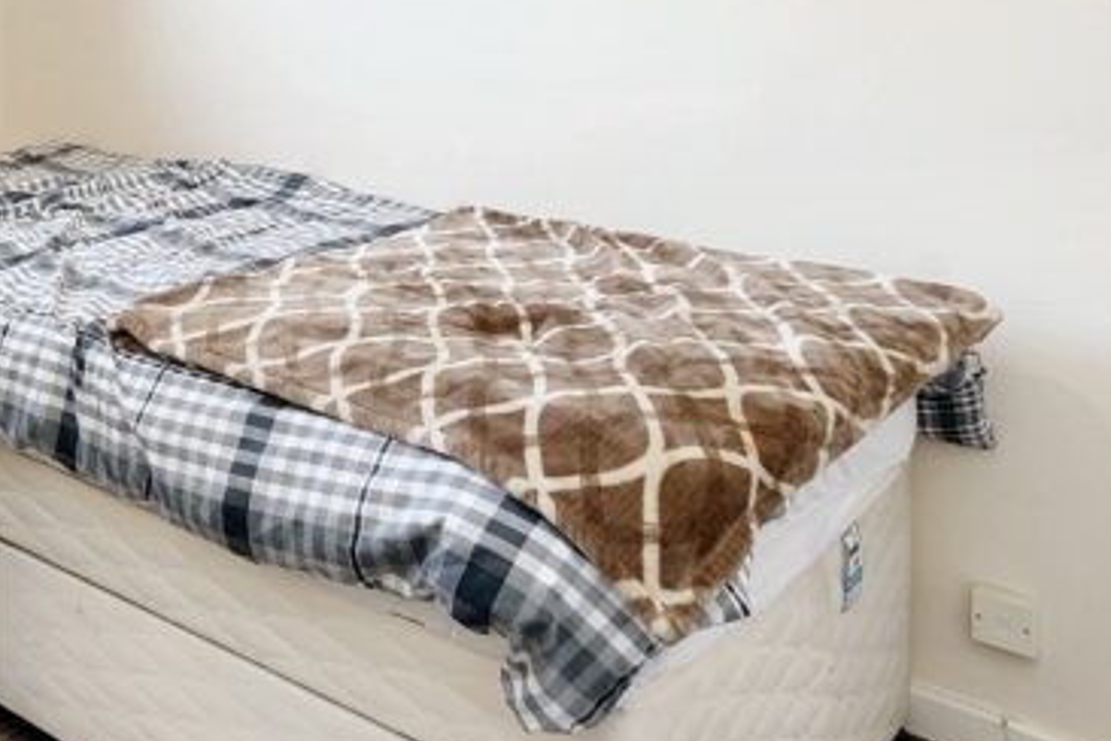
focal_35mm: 42
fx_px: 1296
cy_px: -2
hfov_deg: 41.3
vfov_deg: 29.7
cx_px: 36
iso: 400
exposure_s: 1/60
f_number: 4
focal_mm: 10
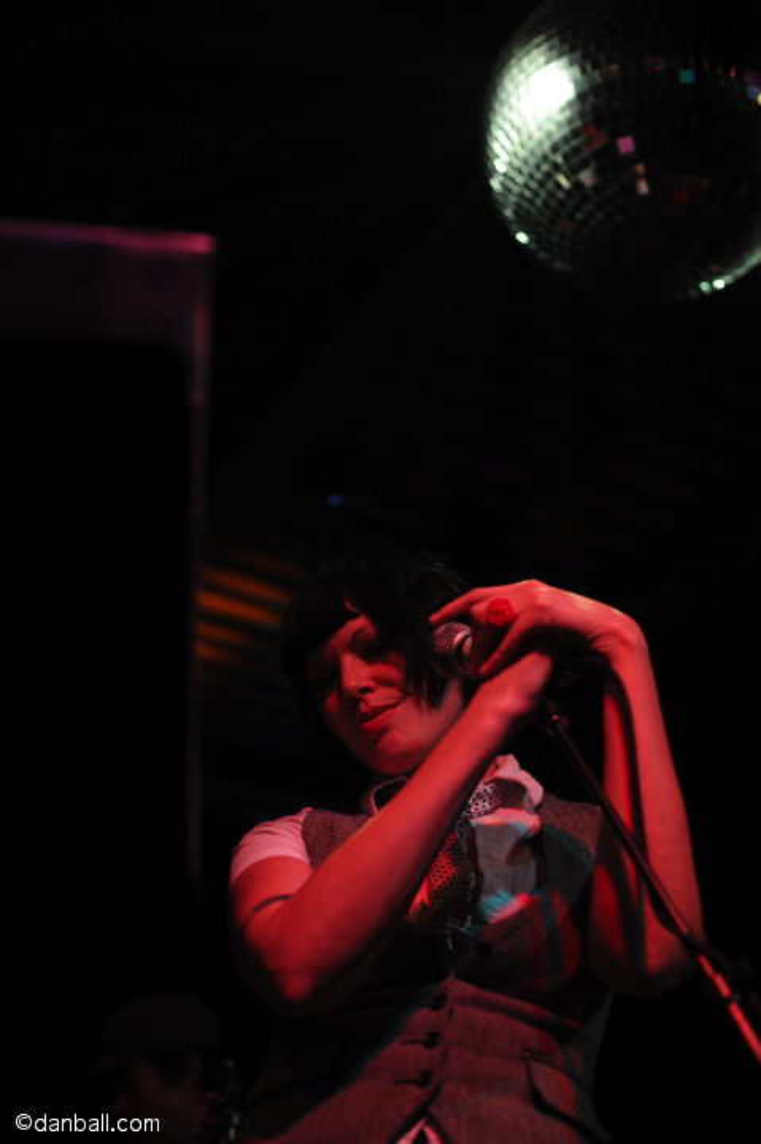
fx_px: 1588
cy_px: 572
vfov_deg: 39.6
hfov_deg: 27.0
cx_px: 380
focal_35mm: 50
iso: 560
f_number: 2.8
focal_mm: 50
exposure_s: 1/60
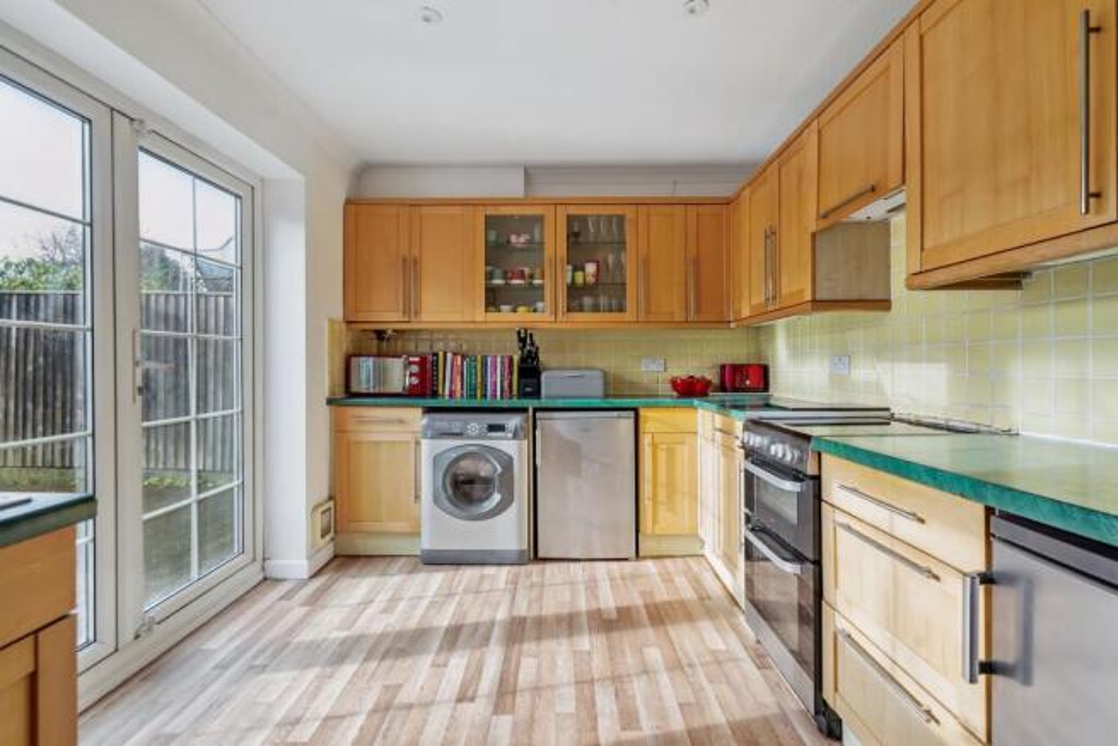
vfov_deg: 73.8
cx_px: 559
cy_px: 373
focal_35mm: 16
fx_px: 497
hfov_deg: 96.7
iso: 320
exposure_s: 1/20
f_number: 7.1
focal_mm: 16
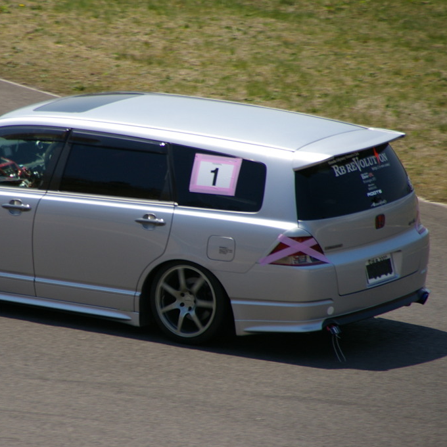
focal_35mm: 480
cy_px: 224
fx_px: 7013
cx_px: 128
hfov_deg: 3.7
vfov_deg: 3.7
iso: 200
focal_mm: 250
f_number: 9.5
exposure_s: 1/500
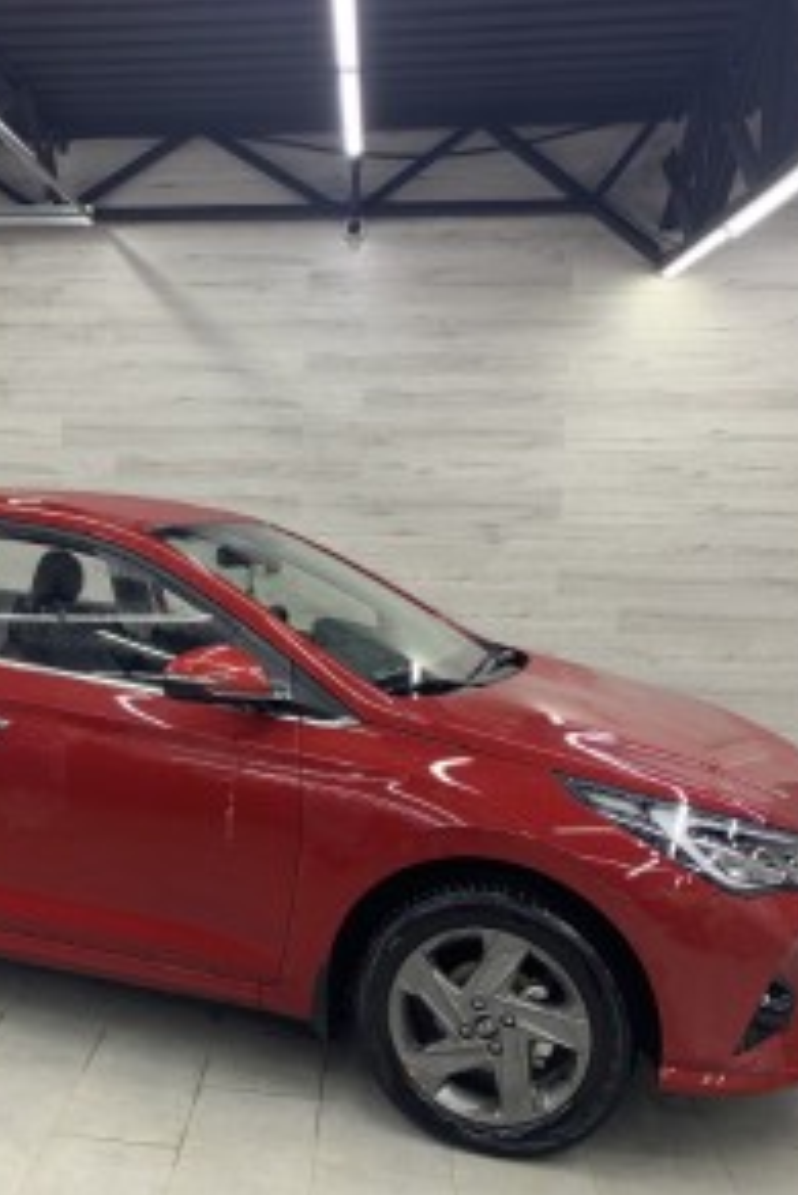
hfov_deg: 35.0
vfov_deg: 51.9
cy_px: 606
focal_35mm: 37
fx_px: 1229
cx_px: 172
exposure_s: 1/50
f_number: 1.8
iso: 50
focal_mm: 4.25
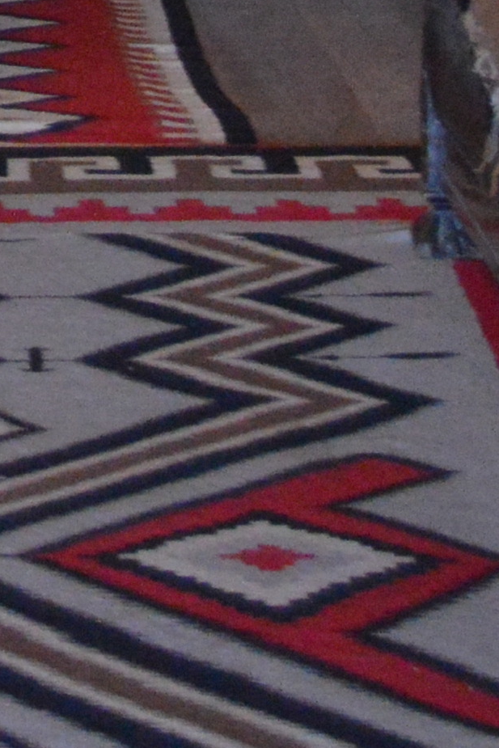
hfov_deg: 4.9
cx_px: -613
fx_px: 5674
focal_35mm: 273
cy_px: -781
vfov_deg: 7.2
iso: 3200
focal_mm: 28
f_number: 4
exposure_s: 1/25
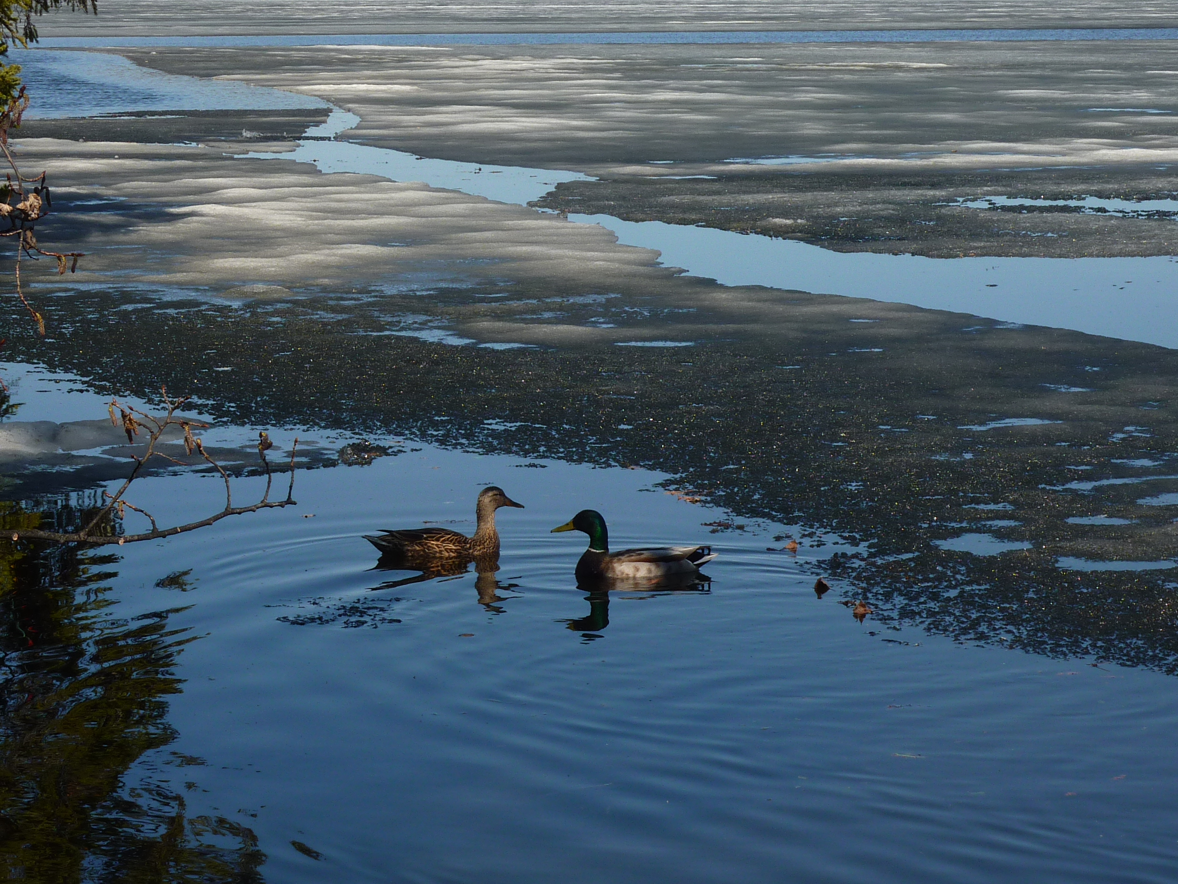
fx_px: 4084
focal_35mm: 120
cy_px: 442
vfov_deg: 12.3
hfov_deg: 16.4
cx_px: 589
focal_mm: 13.7
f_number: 5.6
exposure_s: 1/500
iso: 80
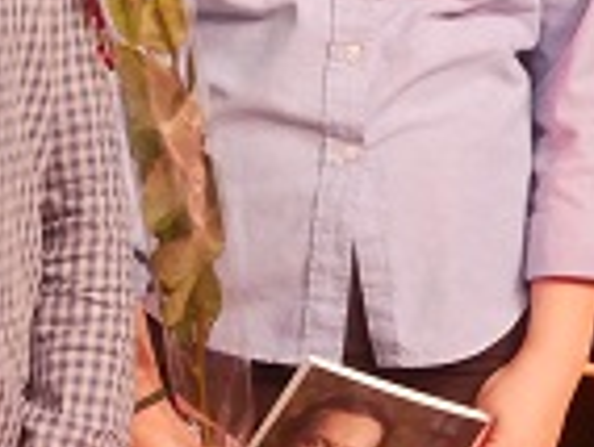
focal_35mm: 199
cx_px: 471
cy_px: -86
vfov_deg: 7.4
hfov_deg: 9.9
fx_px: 3421
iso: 2500
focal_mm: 22
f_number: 4.8
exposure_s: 1/60
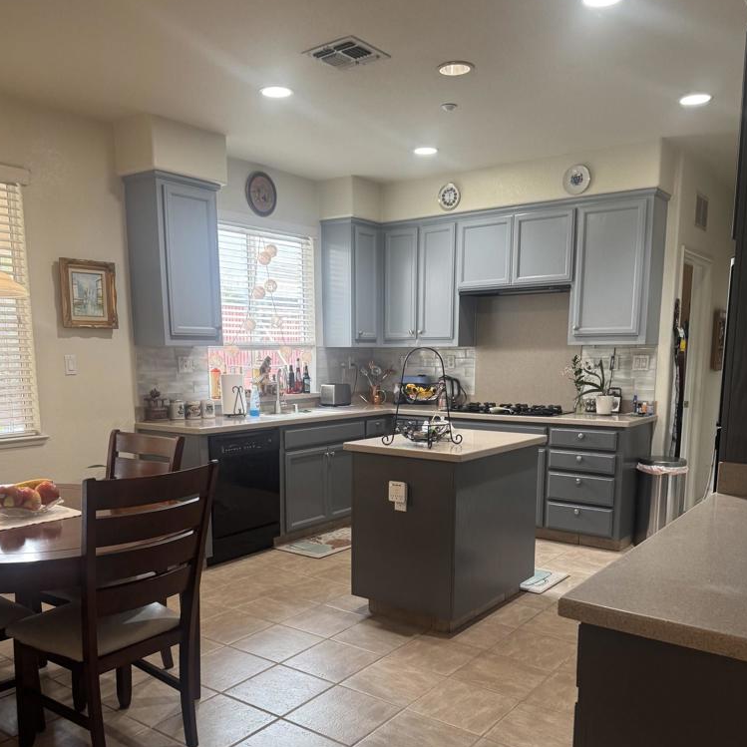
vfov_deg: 55.0
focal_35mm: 29
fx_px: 708
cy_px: 465
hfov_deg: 55.6
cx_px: 375
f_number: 1.78
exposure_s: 1/60
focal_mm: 6.76
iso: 200
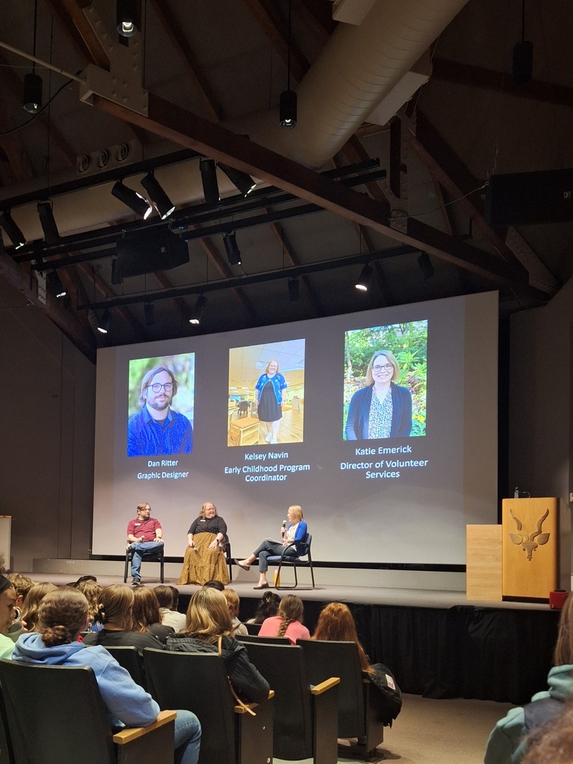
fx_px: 508
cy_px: 382
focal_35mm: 23
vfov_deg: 73.9
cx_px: 286
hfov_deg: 58.9
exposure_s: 1/24
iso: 320
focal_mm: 5.54
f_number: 1.8
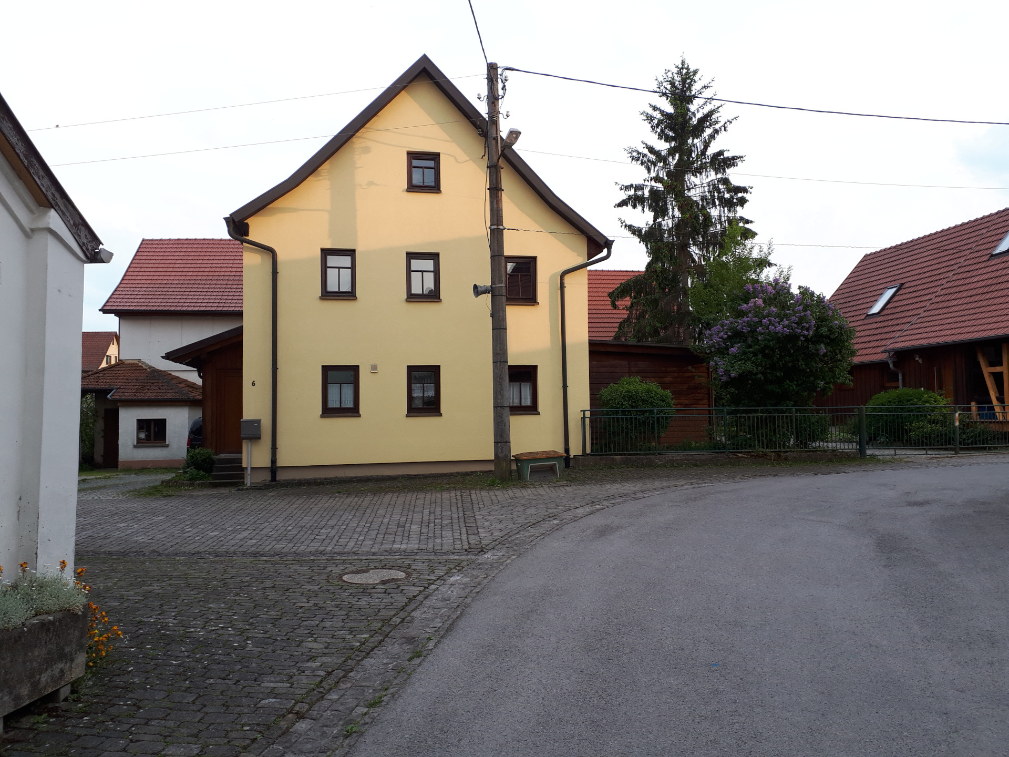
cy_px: 378
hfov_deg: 65.3
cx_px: 504
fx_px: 787
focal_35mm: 27
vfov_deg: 51.4
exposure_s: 1/195
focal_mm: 3.6
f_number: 1.9
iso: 40
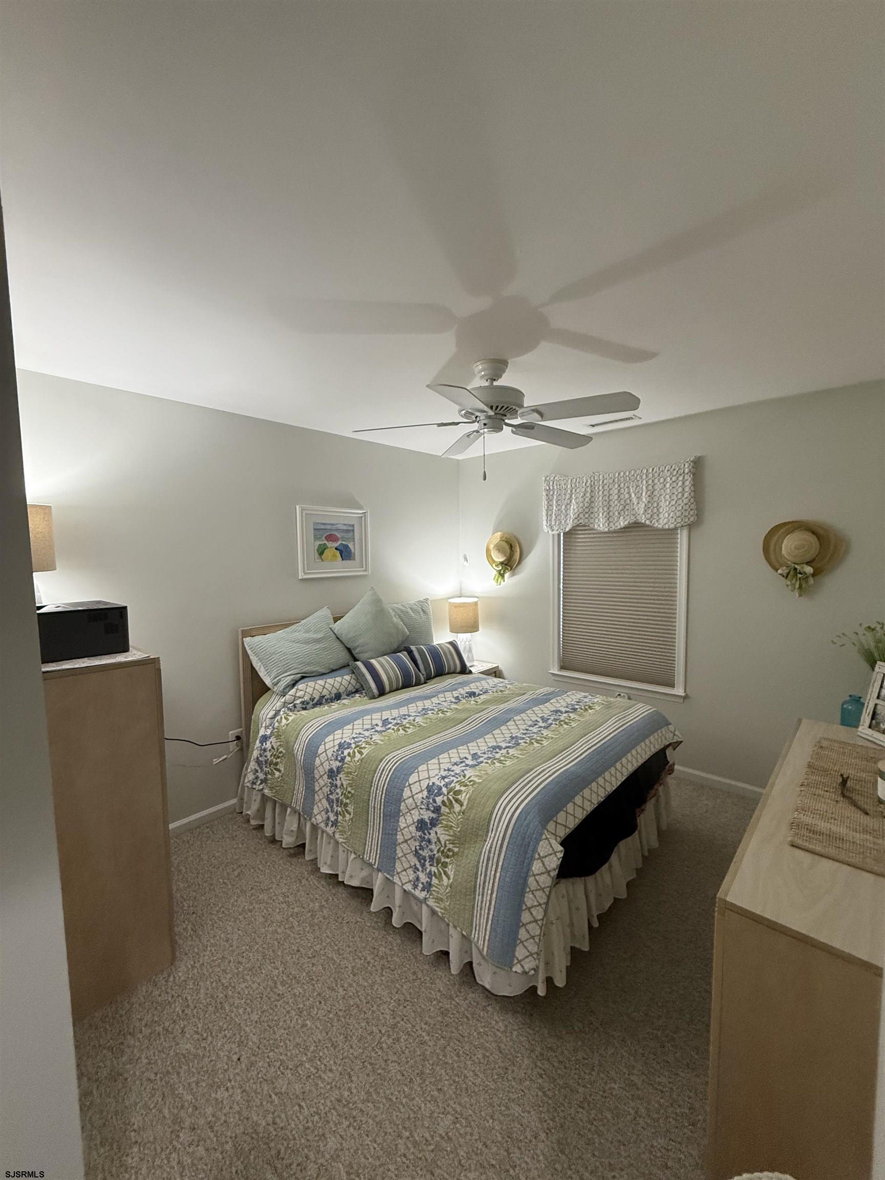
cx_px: 442
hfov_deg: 85.7
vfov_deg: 102.1
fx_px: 477
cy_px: 590
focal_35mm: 14
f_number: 2.2
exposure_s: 1/120
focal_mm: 2.22
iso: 400
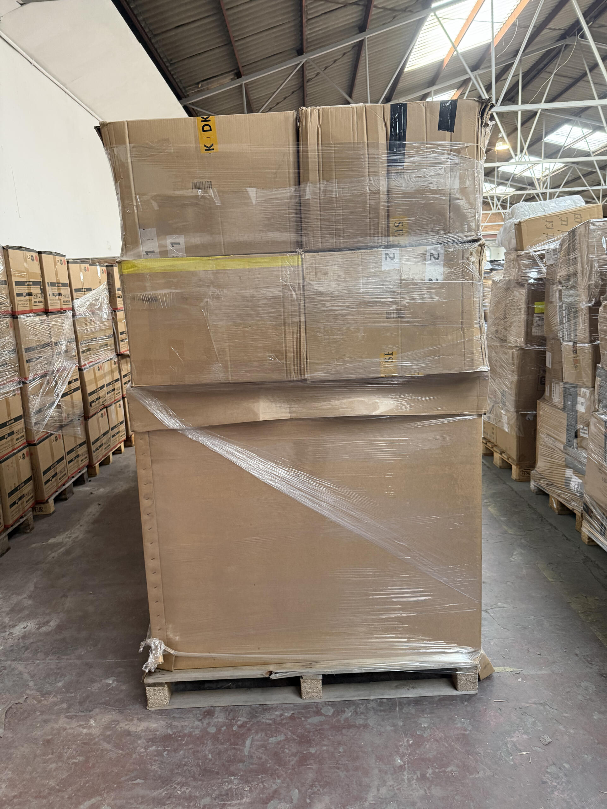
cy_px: 404
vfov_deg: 71.6
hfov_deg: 56.8
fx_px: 561
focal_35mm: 24
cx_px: 304
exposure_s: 1/50
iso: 320
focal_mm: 6.76
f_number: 1.78
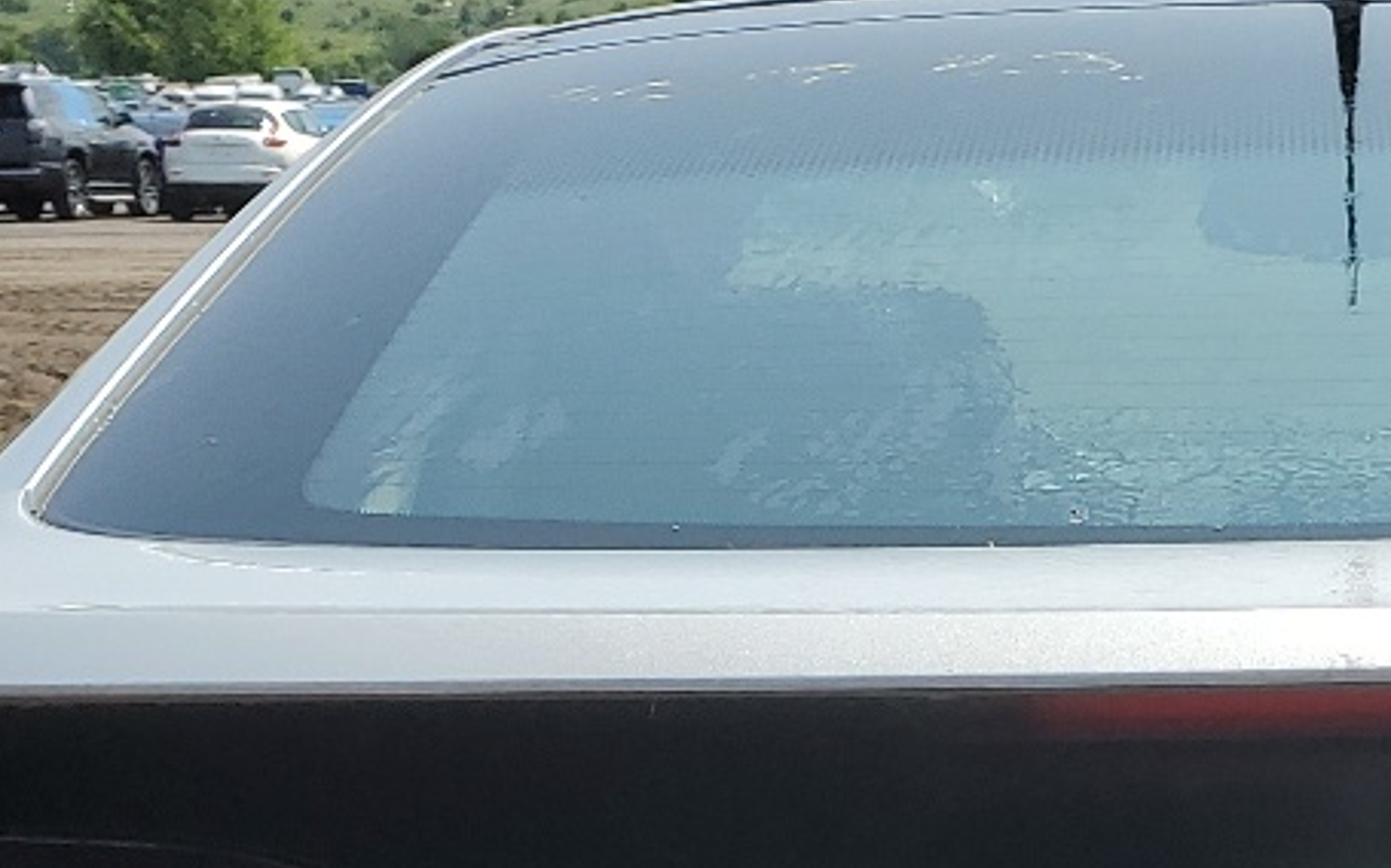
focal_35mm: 97
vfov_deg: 12.7
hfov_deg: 20.6
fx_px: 3676
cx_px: 1437
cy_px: 1354
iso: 50
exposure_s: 1/3333
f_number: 1.5
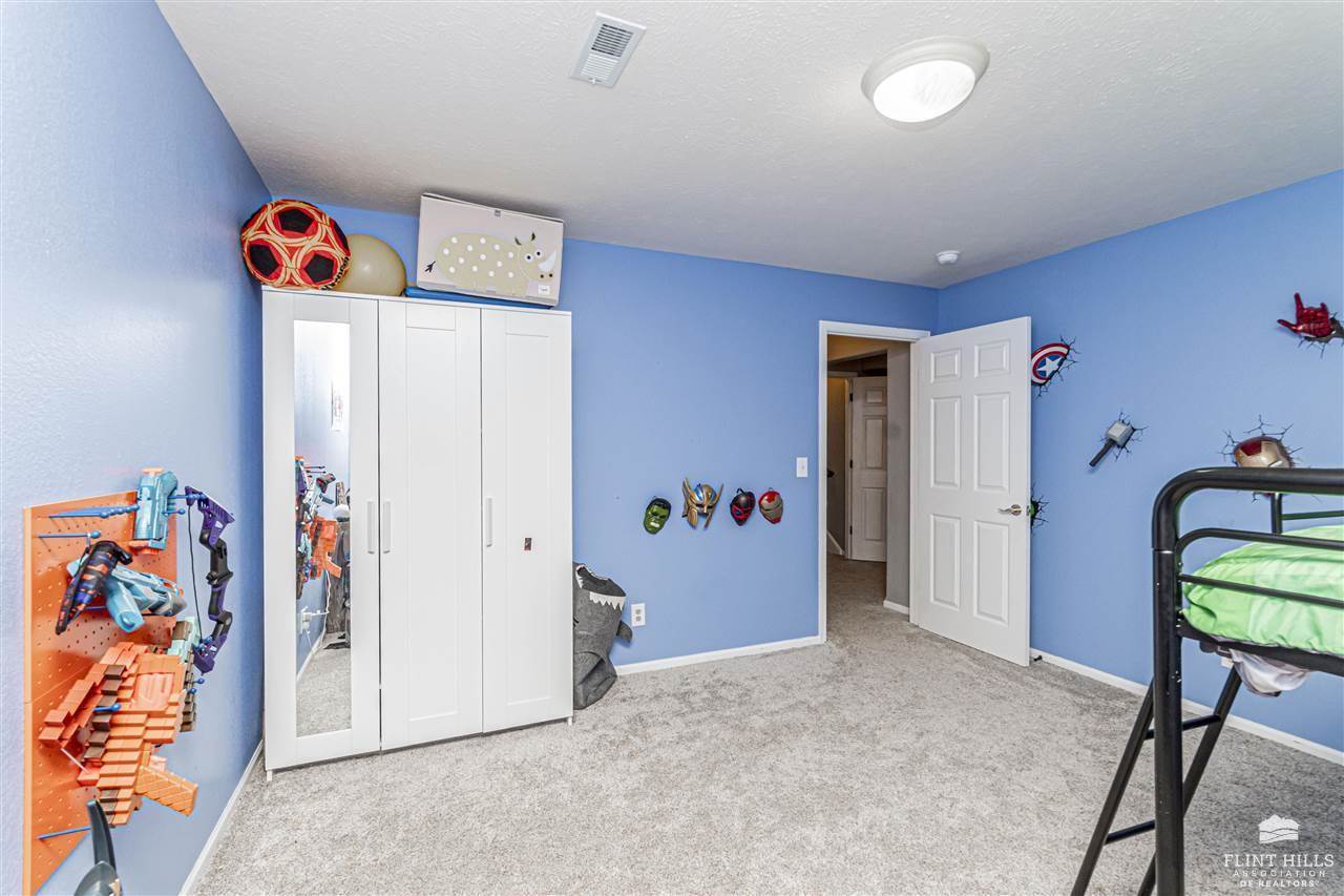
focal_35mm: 15
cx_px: 672
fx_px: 560
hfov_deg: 100.4
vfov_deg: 77.3
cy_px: 448
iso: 800
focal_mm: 10
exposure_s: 1/60
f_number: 10
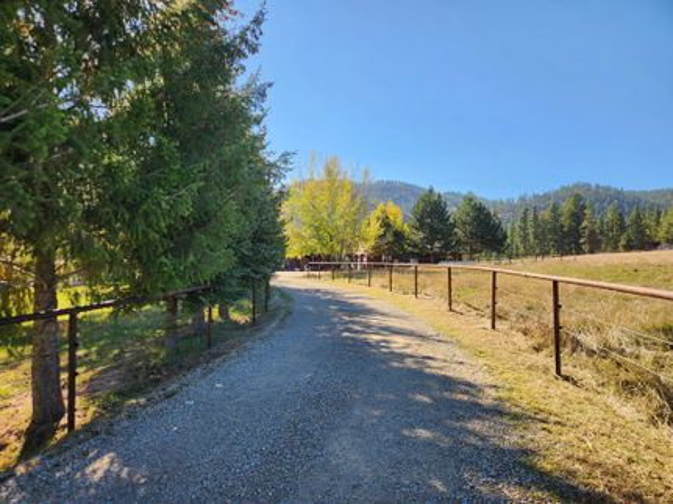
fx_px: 447
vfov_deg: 58.9
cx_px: 336
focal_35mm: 23
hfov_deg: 73.9
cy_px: 252
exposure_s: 1/773
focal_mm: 5.4
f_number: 1.8
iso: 20
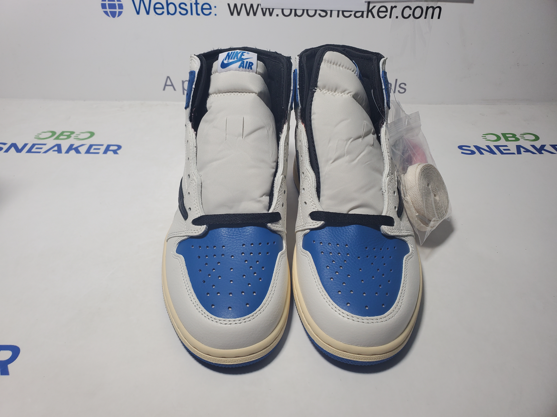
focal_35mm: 26
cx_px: 278
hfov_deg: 67.3
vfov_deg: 53.1
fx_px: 418
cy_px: 208
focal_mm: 4.3
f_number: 2.4
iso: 50
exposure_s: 1/258
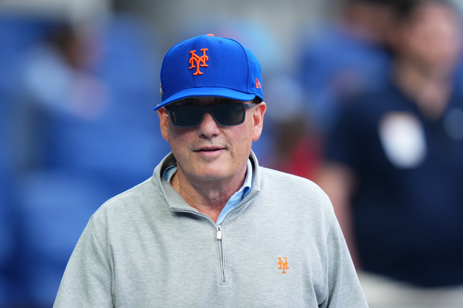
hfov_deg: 3.4
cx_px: 232
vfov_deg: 2.3
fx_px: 7716
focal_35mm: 600
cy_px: 154
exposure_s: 1/1600
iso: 1000
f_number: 2.8
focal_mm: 400
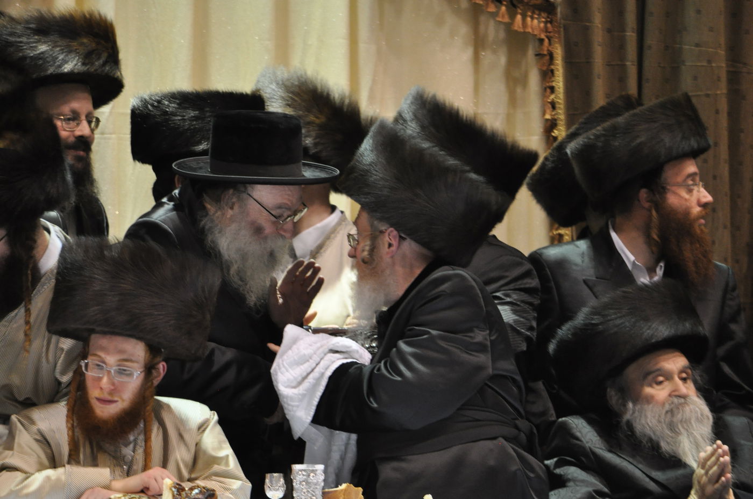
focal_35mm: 390
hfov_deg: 5.3
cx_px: 376
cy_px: 250
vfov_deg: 3.5
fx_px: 8145
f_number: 5.6
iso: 1250
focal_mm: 260
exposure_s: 1/80
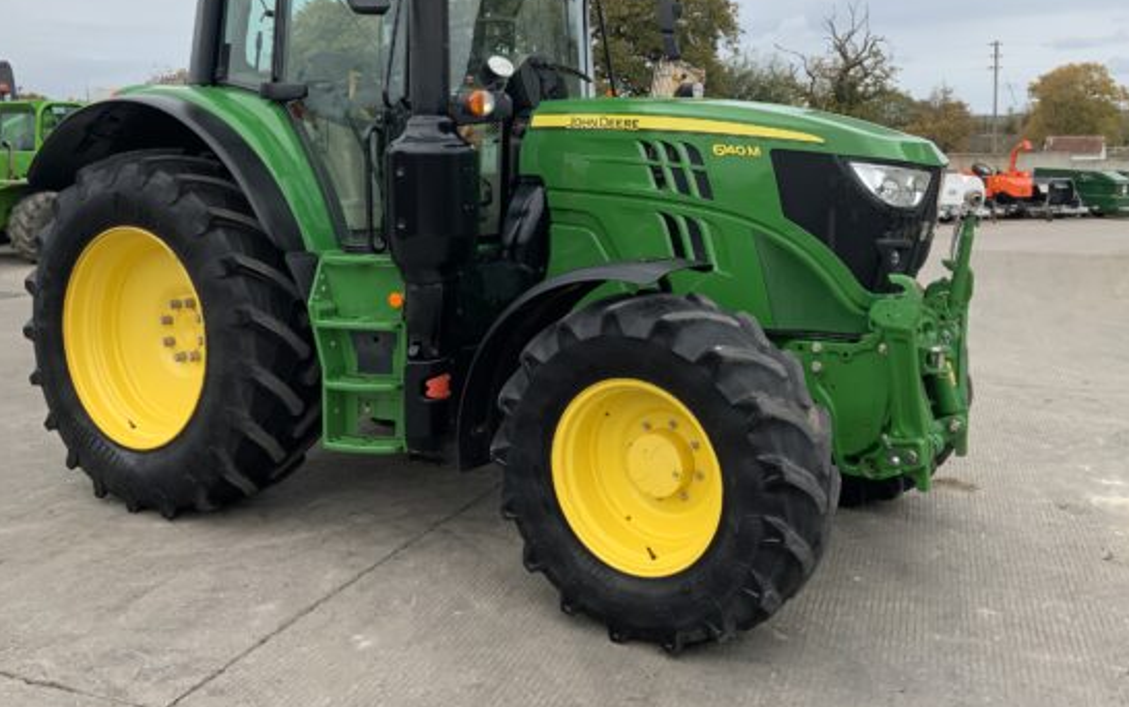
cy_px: 234
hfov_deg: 54.0
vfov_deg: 35.0
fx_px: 1108
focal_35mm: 36
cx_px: 573
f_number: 1.8
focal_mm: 3
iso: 16
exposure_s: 1/674
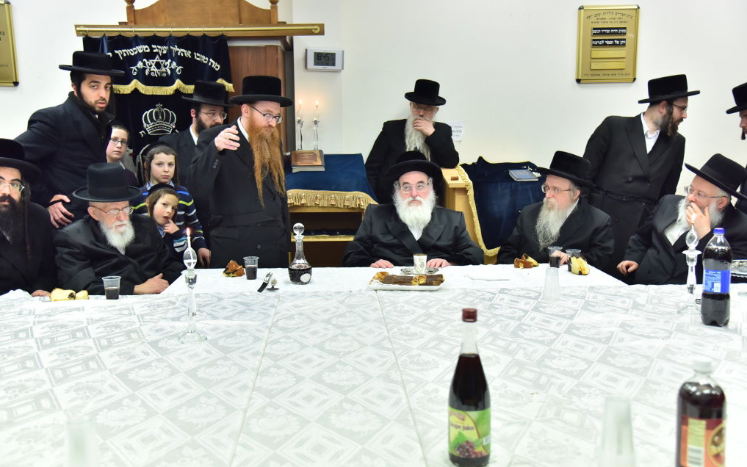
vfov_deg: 32.8
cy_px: 240
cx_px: 372
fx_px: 794
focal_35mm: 39
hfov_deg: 50.4
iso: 2000
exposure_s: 1/160
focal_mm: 38
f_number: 4.5
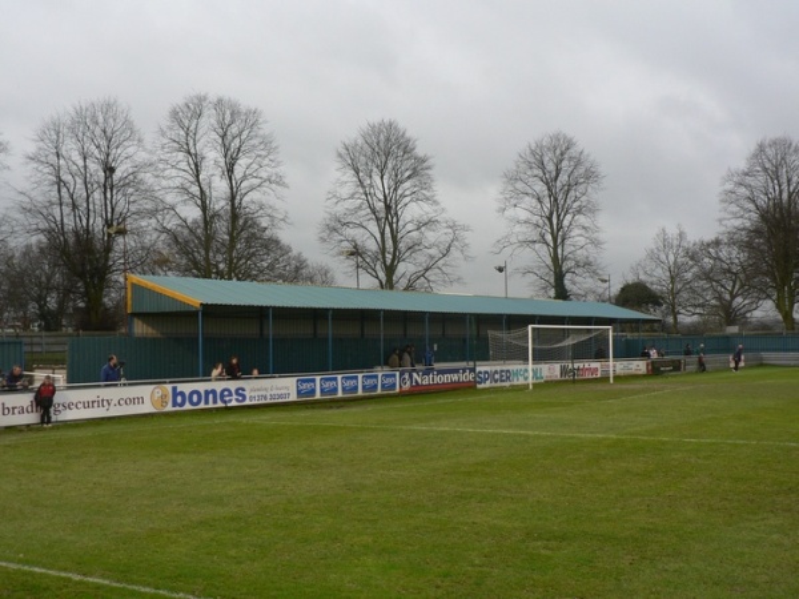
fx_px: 1062
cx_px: 400
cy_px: 300
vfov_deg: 31.5
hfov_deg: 41.2
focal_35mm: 46
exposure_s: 1/30
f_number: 2.8
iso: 80
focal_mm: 7.7
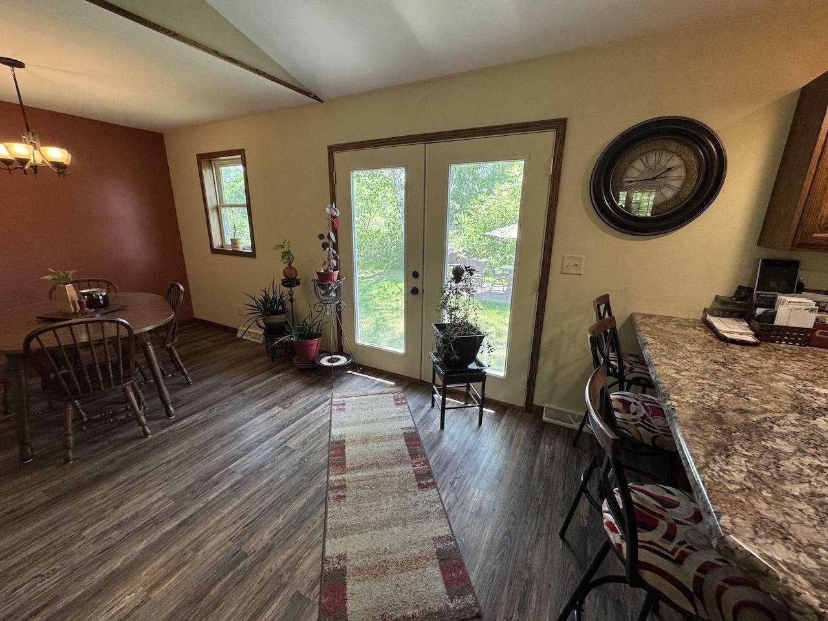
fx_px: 335
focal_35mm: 14
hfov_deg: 102.1
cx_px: 414
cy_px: 310
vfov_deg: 85.7
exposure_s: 1/120
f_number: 2.2
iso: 160
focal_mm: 2.22
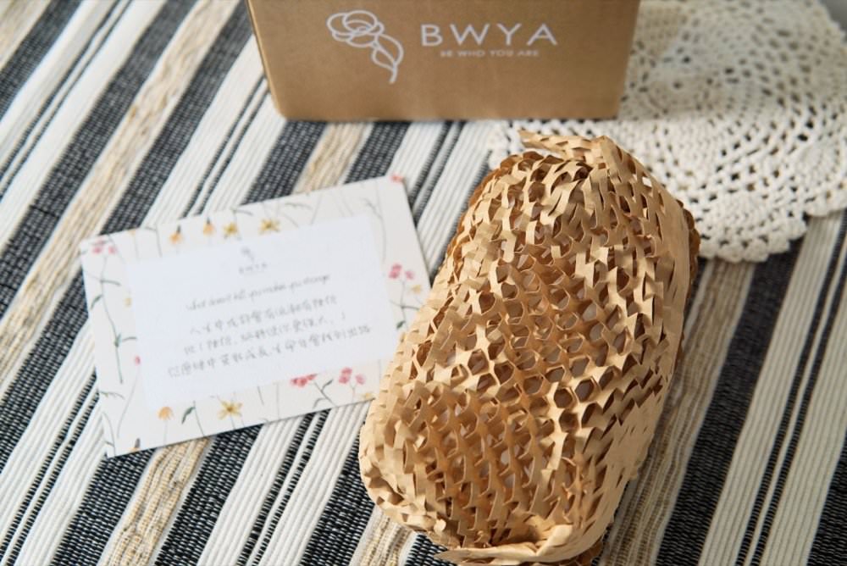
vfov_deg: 29.9
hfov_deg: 43.6
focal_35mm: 45
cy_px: 283
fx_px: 1059
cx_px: 424
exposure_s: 1/60
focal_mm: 30
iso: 400
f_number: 4
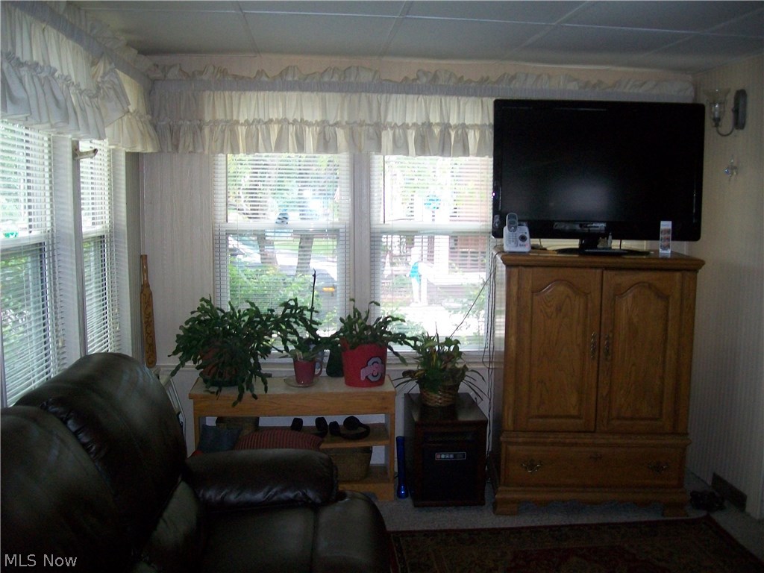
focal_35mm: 34
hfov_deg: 54.0
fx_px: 750
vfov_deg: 41.8
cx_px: 382
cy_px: 286
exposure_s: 1/80
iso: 160
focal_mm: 6.1
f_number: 2.7
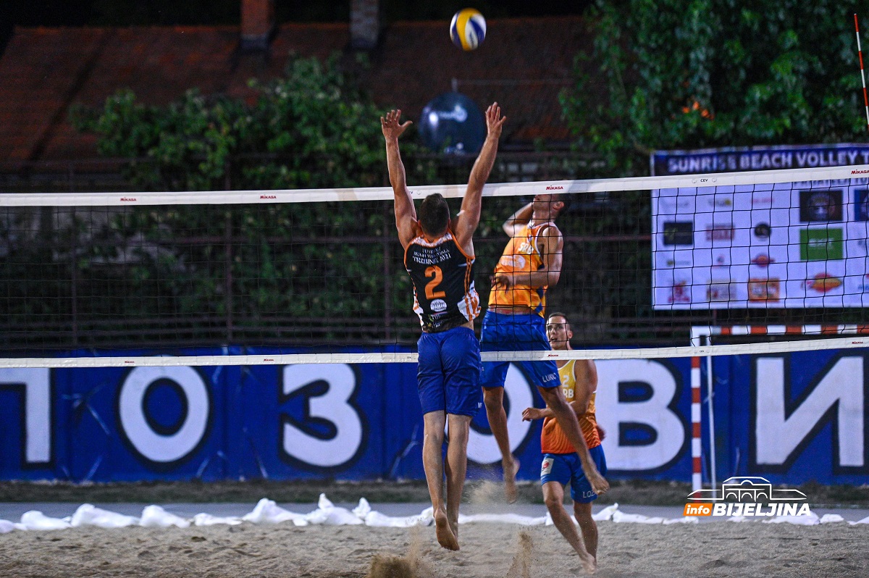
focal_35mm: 140
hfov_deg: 14.7
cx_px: 434
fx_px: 3377
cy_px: 289
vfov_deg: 9.8
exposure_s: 1/160
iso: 6400
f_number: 2.8
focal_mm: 140
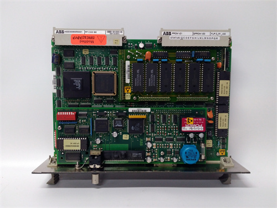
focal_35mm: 27
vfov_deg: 51.4
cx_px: 138
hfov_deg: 65.3
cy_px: 104
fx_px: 216
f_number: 2
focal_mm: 3.79
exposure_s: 1/33
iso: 294
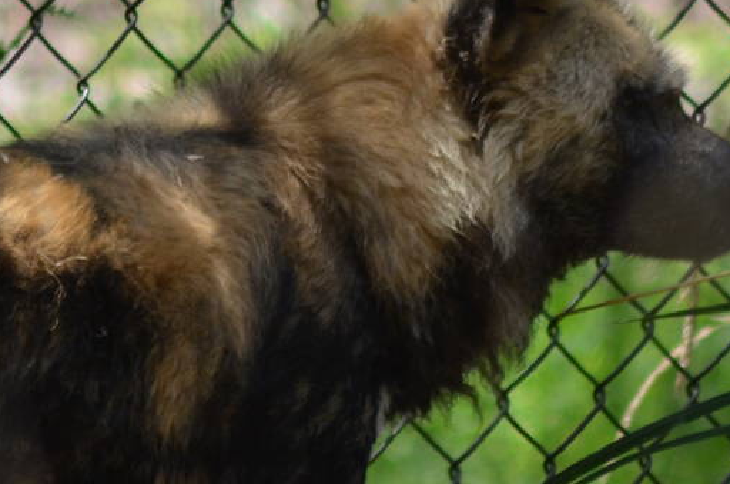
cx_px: 106
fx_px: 28449
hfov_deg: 1.5
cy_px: 327
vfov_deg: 1.0
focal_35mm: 1406
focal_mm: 300
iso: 500
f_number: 5.6
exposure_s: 1/1000
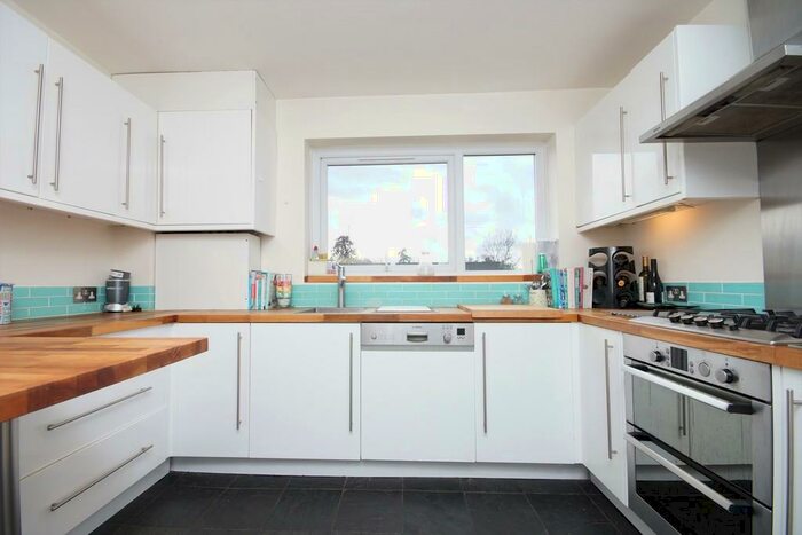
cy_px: 268
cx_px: 401
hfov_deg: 100.4
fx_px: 334
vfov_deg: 77.4
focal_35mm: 15
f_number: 9
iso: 400
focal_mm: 10
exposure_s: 1/60
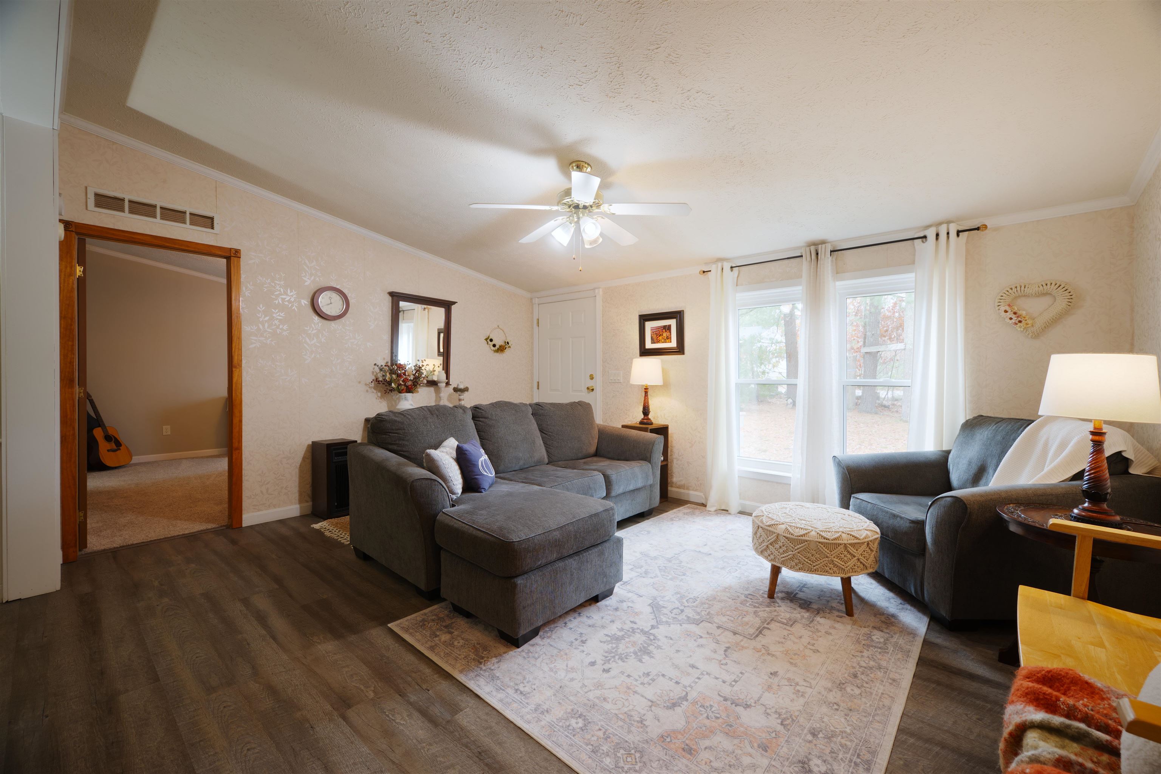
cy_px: 387
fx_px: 451
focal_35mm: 14
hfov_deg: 104.3
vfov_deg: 81.2
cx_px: 580
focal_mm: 14
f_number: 7.1
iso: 250
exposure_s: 1/3.33
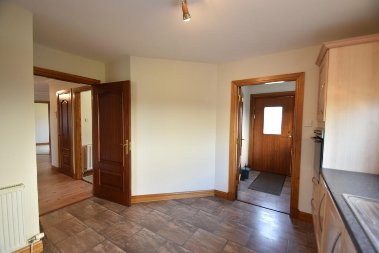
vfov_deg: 77.3
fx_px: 158
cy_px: 126
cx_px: 190
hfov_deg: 100.4
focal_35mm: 15
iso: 180
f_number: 4.5
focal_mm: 10
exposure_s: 1/15
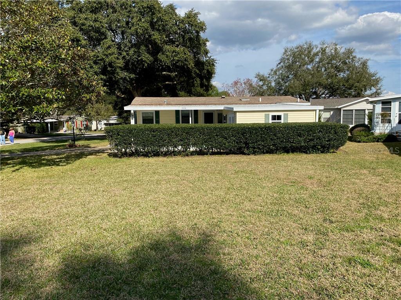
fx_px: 301
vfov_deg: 53.1
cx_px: 200
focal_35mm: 26
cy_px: 150
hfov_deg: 67.3
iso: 32
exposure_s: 1/2817
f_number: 1.8
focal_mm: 4.25
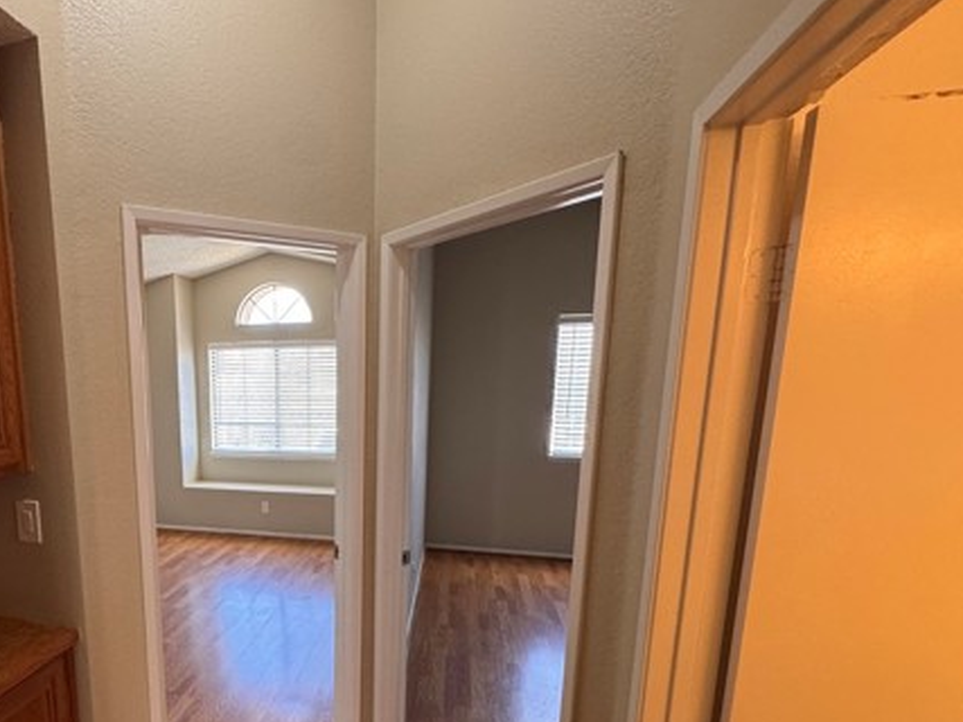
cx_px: 275
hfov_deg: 74.9
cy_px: 483
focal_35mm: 21
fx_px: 584
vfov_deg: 61.8
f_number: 2.2
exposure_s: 1/120
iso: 250
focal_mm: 2.22
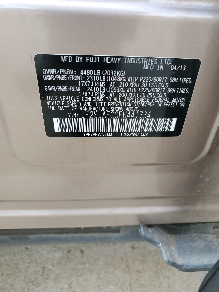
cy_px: 146
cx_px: 110
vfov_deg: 67.3
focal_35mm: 26
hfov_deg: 53.1
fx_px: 219
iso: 50
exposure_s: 1/227
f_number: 1.5
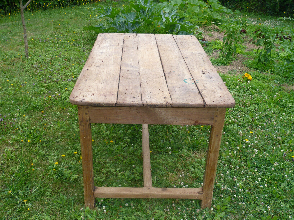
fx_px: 340
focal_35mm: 40
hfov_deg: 46.8
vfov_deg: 36.0
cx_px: 147
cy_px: 110
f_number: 3.3
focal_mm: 6.6
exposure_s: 1/200
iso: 100
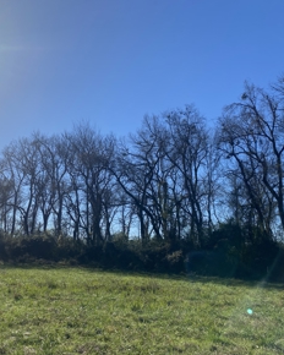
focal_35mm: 35
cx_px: 94
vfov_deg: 51.5
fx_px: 368
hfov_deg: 41.7
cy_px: 174
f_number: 1.8
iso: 32
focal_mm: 4.25
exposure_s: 1/4808
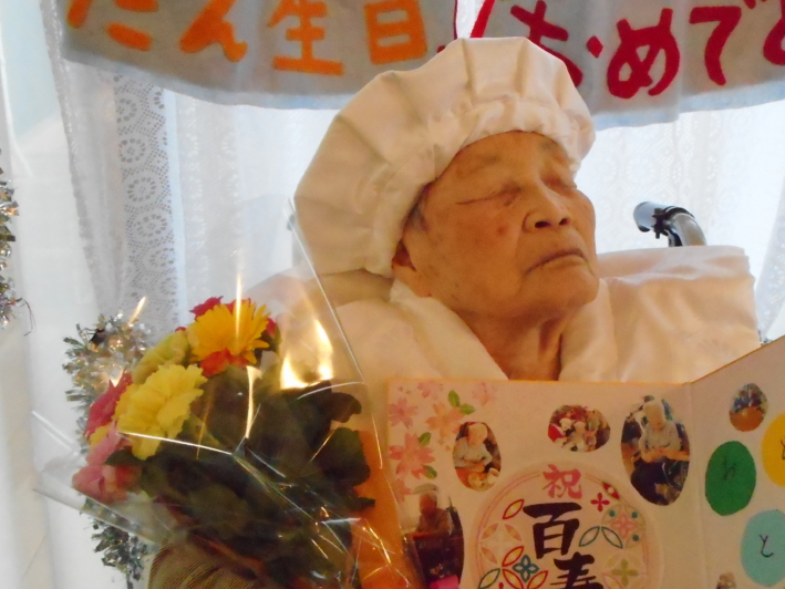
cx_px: 505
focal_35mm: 55
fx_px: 1247
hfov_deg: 34.7
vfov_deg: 26.5
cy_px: 347
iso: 1600
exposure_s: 1/80
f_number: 4.5
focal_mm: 6.9
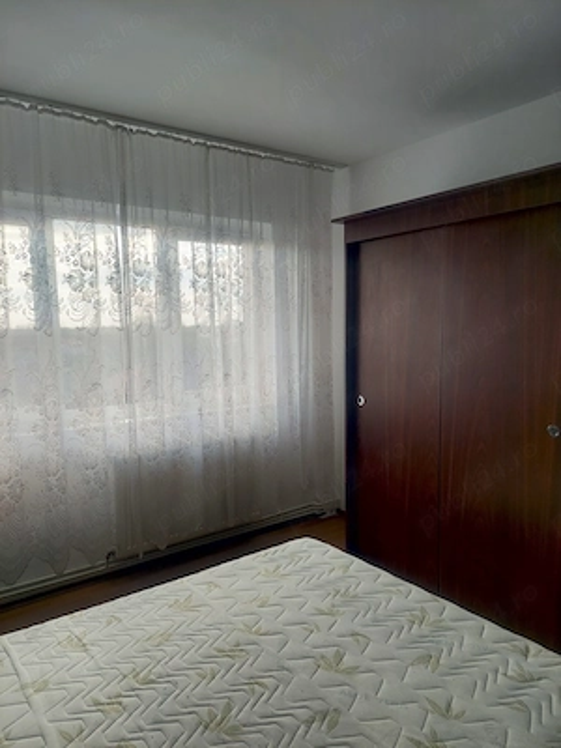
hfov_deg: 56.8
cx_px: 280
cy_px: 374
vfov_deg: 71.6
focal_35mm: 24
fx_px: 519
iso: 40
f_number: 1.8
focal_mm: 5.23
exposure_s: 1/217
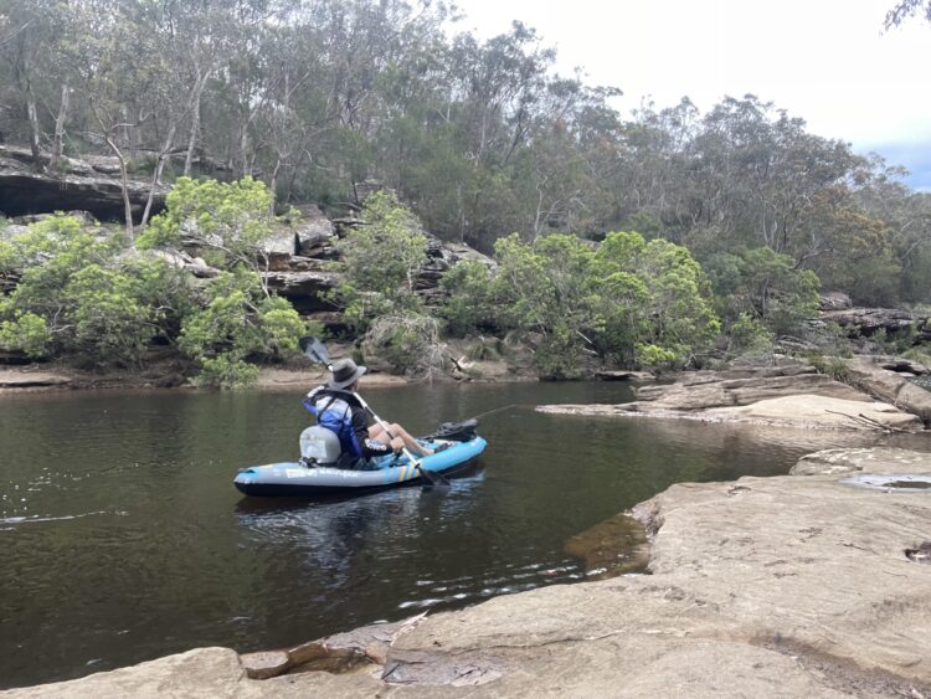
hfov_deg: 73.9
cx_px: 466
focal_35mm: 23
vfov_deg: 58.9
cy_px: 350
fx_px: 619
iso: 100
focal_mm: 2.71
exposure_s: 1/60
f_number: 2.2
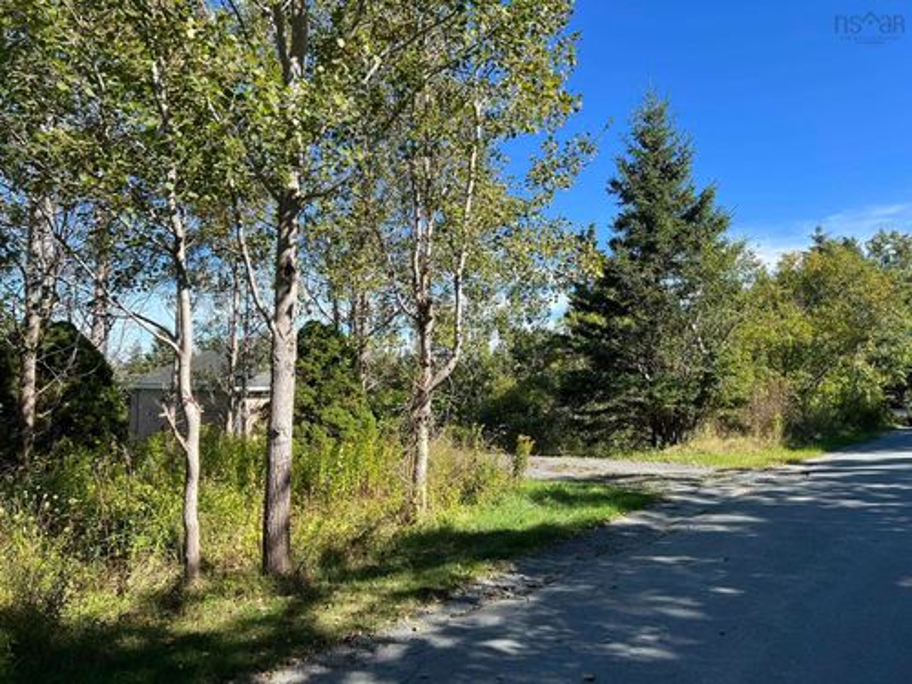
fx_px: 685
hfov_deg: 67.3
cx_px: 456
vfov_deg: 53.1
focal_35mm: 26
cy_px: 342
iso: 50
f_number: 1.5
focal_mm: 5.7
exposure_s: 1/1934
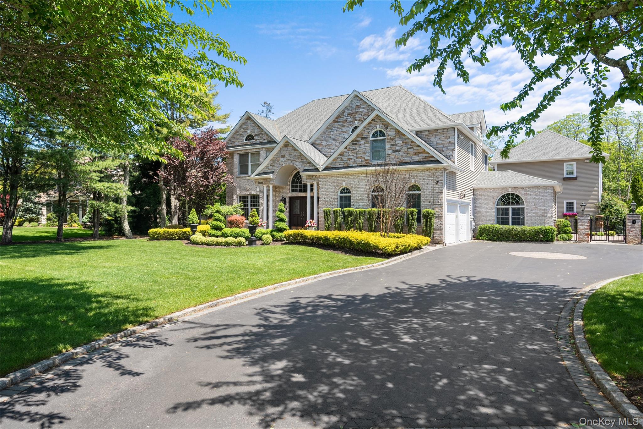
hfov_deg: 76.1
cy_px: 214
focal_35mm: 23
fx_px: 411
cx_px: 322
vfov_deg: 55.1
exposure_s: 1/30
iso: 200
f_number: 9
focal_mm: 23
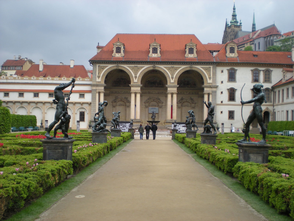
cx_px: 147
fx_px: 374
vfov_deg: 32.9
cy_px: 110
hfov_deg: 42.9
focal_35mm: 44
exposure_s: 1/87
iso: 64
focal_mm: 7.4
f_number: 3.5
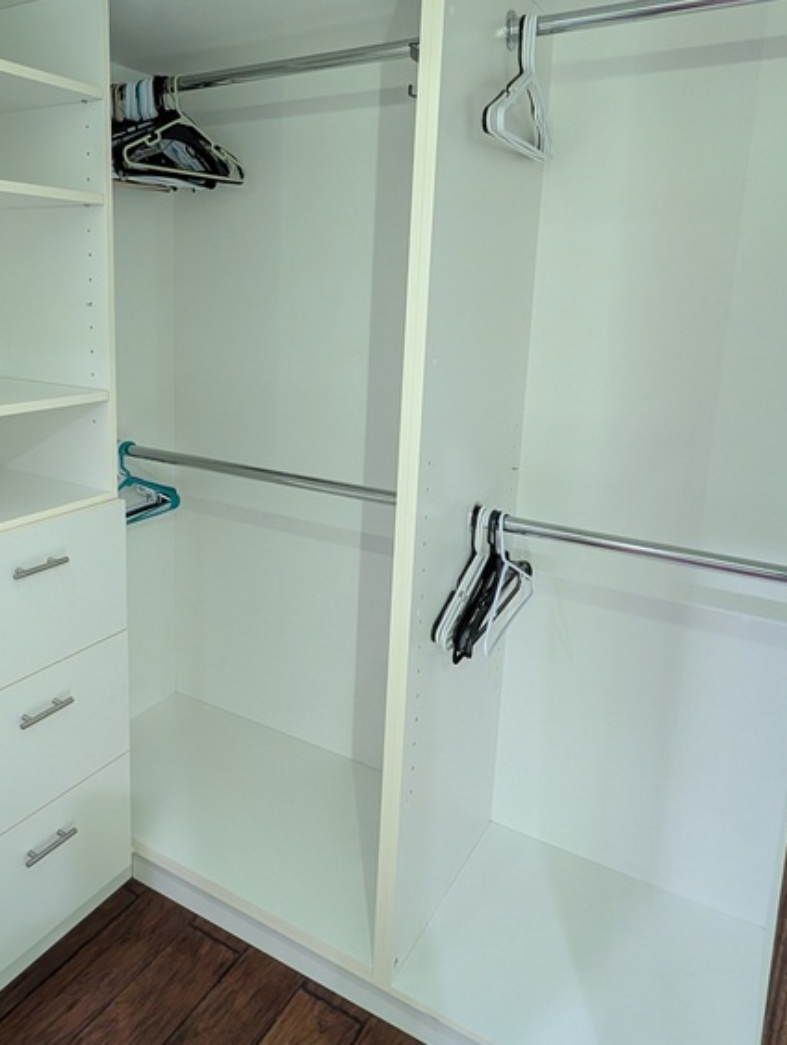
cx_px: 290
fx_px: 695
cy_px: 436
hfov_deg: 58.2
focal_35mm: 23
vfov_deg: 73.3
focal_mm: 2.02
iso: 199
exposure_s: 1/30
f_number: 1.7
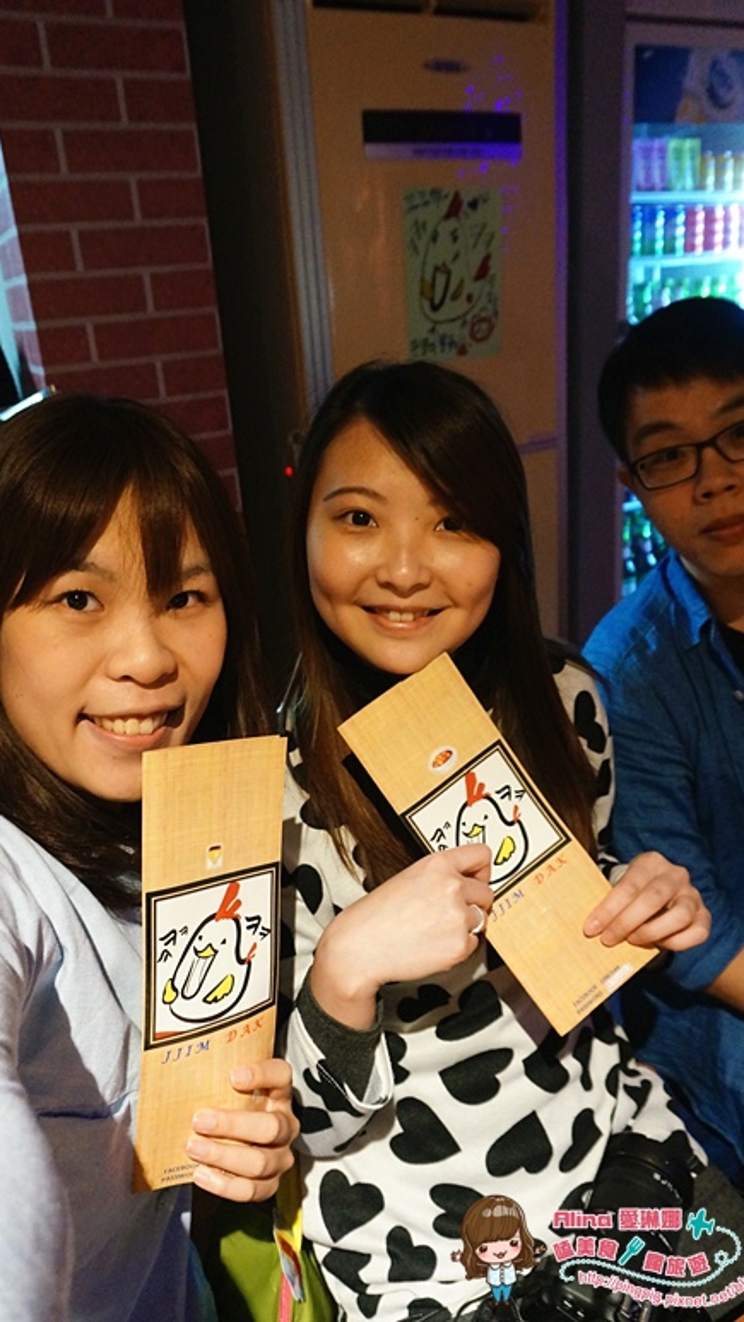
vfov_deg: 71.9
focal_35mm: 26
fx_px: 912
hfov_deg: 44.4
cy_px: 655
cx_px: 356
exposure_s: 1/50
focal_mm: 16
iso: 3200
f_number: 4.5
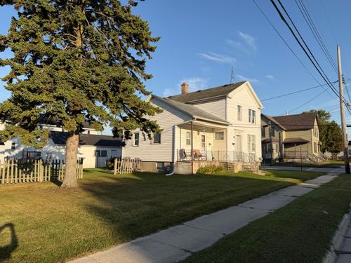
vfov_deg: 56.8
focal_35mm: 24
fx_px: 243
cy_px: 132
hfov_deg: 71.6
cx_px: 176
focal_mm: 6.76
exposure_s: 1/3759
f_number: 1.78
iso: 80
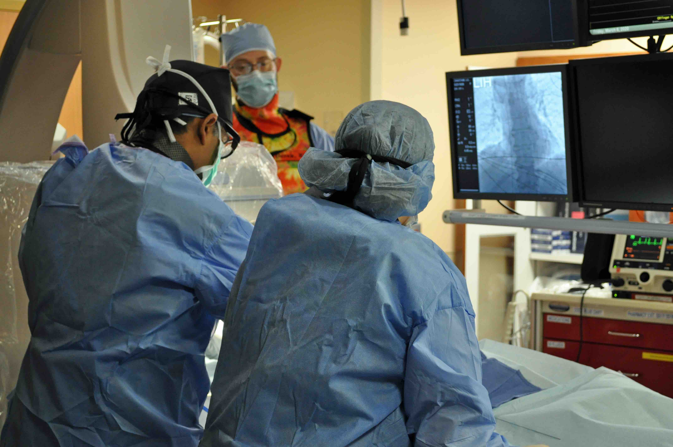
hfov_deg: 31.9
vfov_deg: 21.5
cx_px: 336
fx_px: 1176
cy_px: 224
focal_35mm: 63
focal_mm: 42
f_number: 5.3
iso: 1000
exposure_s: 1/30
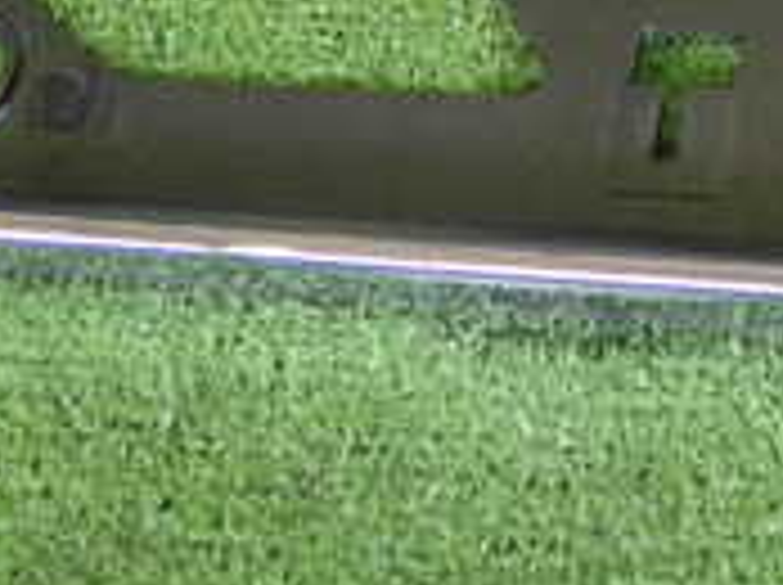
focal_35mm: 107
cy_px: -360
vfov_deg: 12.9
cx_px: 788
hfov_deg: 17.9
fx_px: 2417
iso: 800
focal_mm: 5.5
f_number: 2.3
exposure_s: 1/50
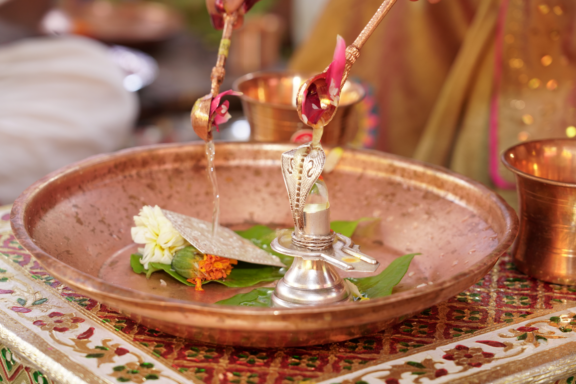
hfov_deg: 19.5
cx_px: 288
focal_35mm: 105
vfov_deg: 13.0
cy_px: 192
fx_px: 1680
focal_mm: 105
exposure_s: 1/60
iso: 640
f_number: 5.6
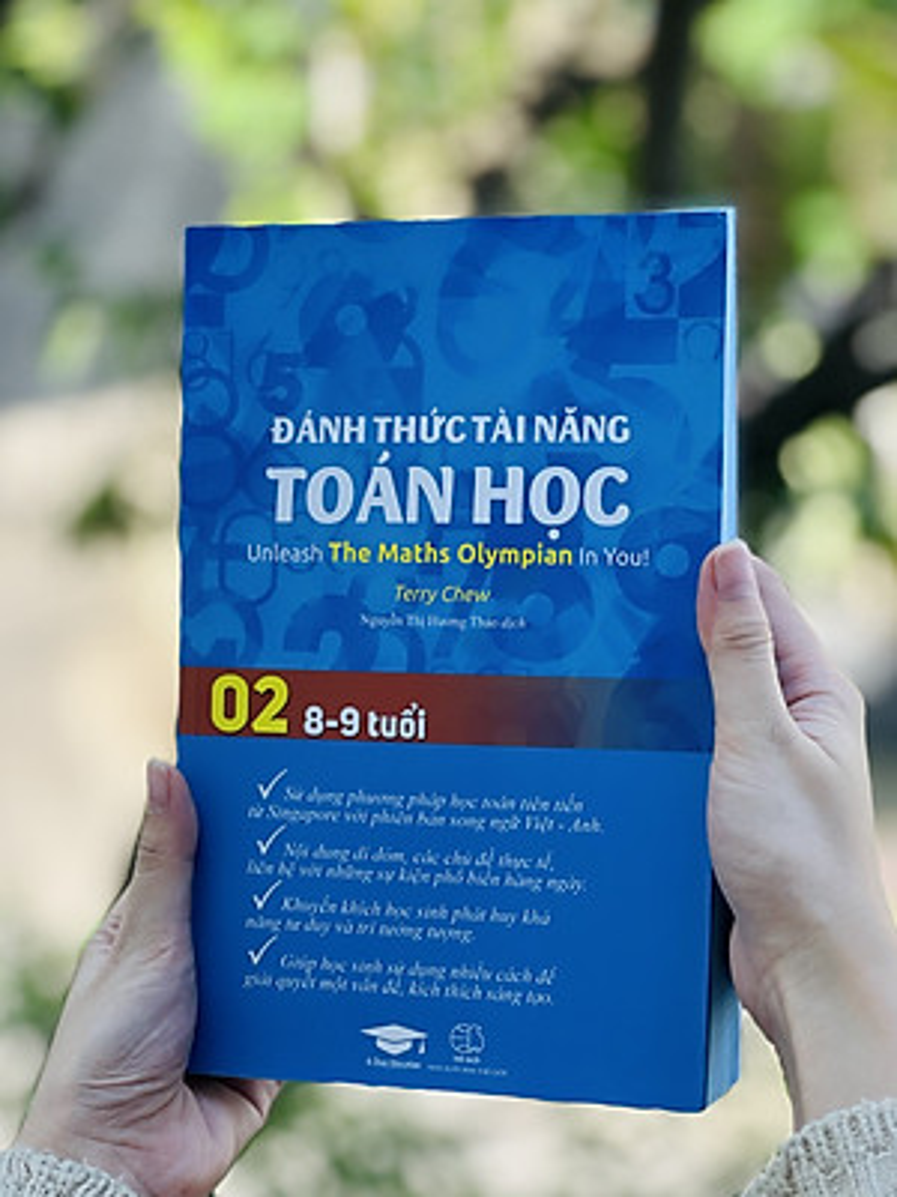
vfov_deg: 25.3
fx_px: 2660
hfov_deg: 19.1
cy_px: 598
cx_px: 448
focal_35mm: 77
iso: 32
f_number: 2.8
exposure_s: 1/121
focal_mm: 9
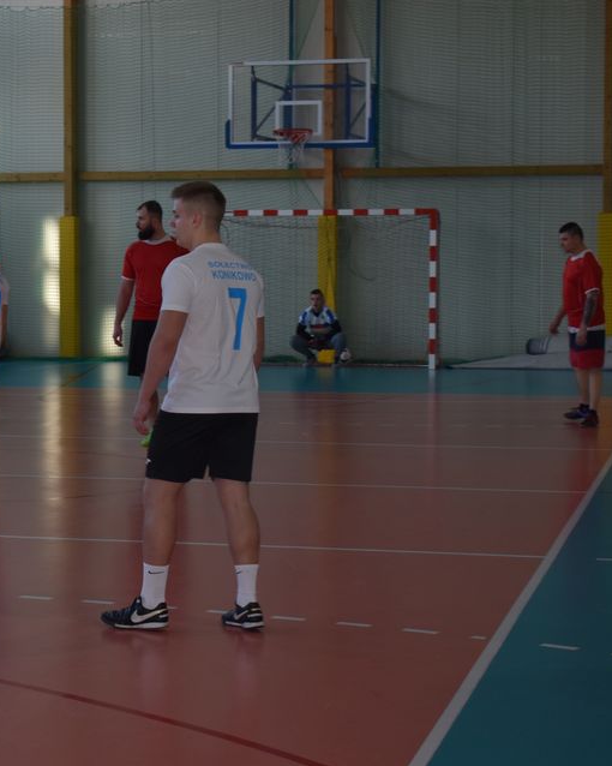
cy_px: 383
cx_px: 107
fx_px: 2016
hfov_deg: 17.1
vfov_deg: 21.5
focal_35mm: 89
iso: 360
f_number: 5
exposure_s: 1/200
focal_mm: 42
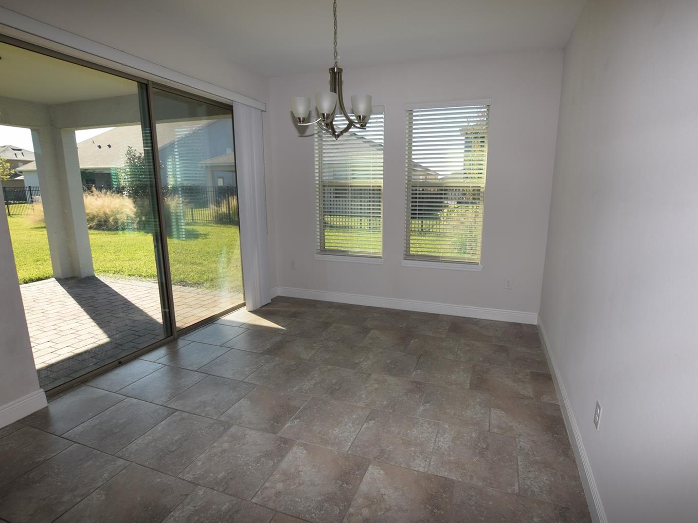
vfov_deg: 74.7
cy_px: 265
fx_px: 343
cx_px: 378
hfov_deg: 90.8
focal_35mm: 17
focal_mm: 10
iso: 125
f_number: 5.6
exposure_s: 1/125
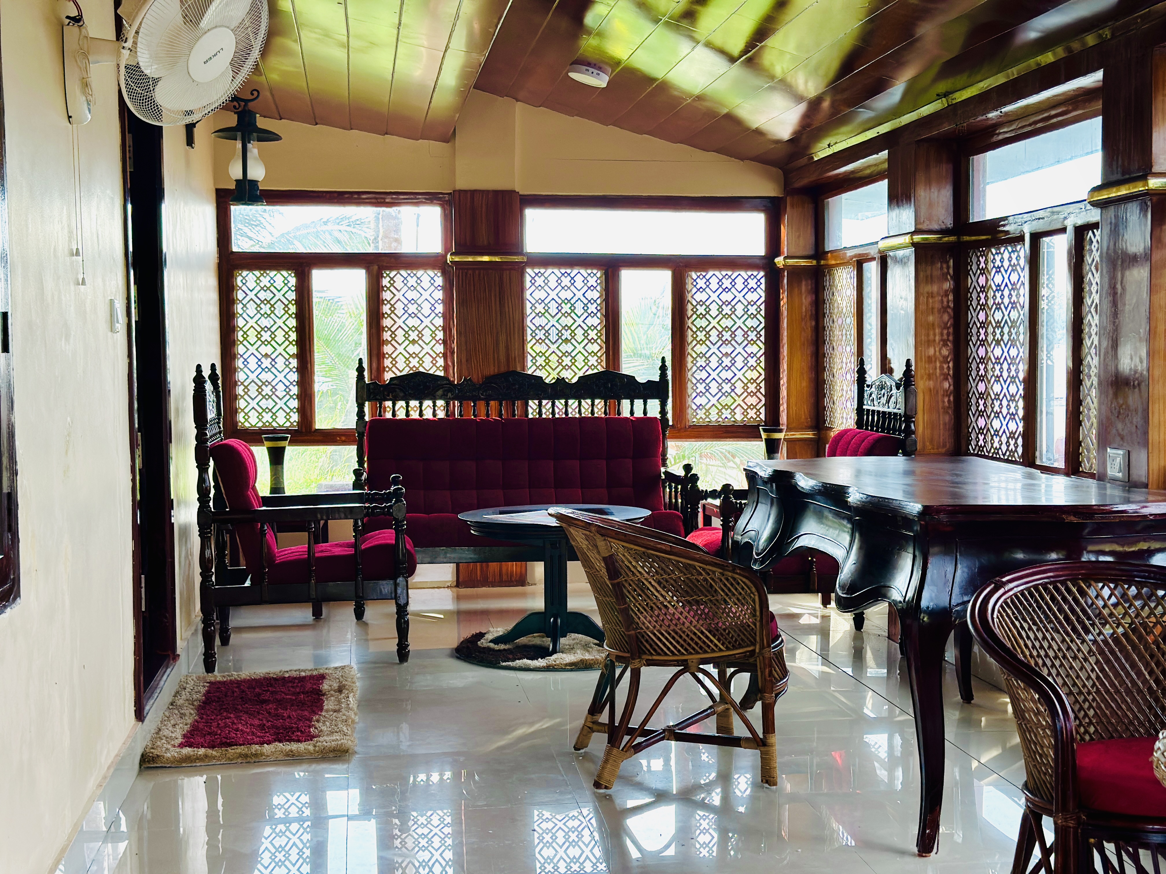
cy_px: 437
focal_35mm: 48
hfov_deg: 39.7
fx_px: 1617
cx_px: 583
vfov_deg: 30.3
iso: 80
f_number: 1.78
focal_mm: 6.86
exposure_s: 1/365
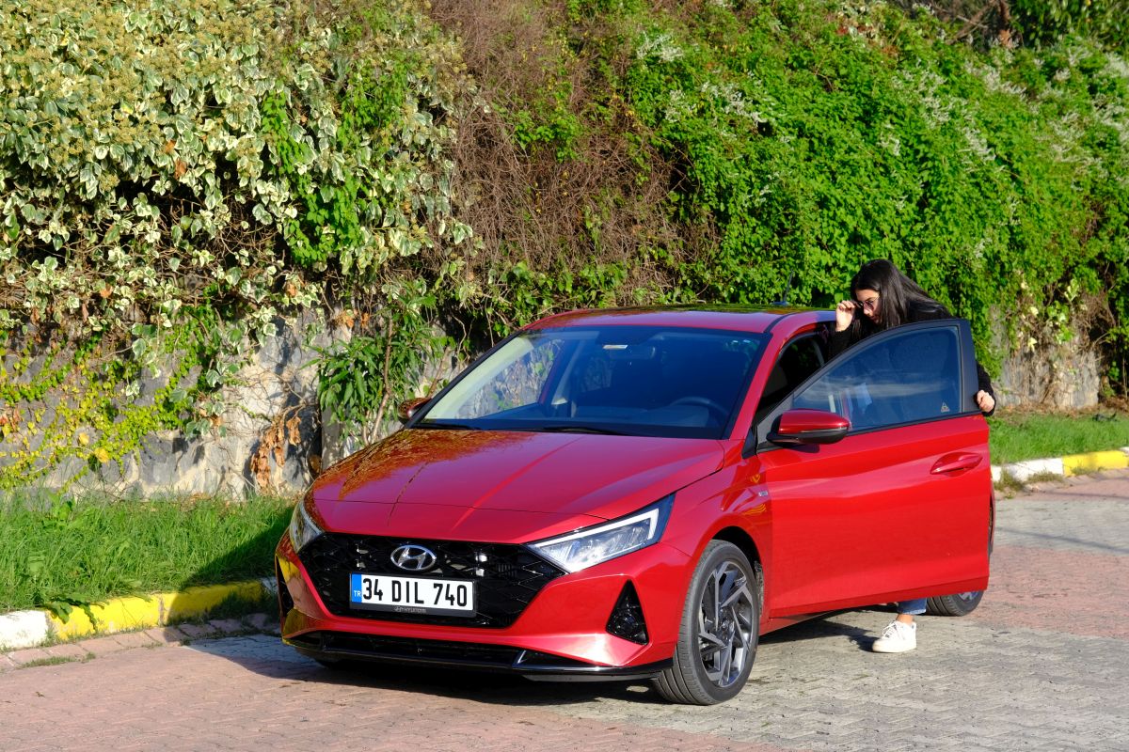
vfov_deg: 17.3
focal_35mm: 79
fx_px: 2477
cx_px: 564
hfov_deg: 25.7
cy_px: 376
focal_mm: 52.4
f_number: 6.4
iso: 160
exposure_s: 1/200
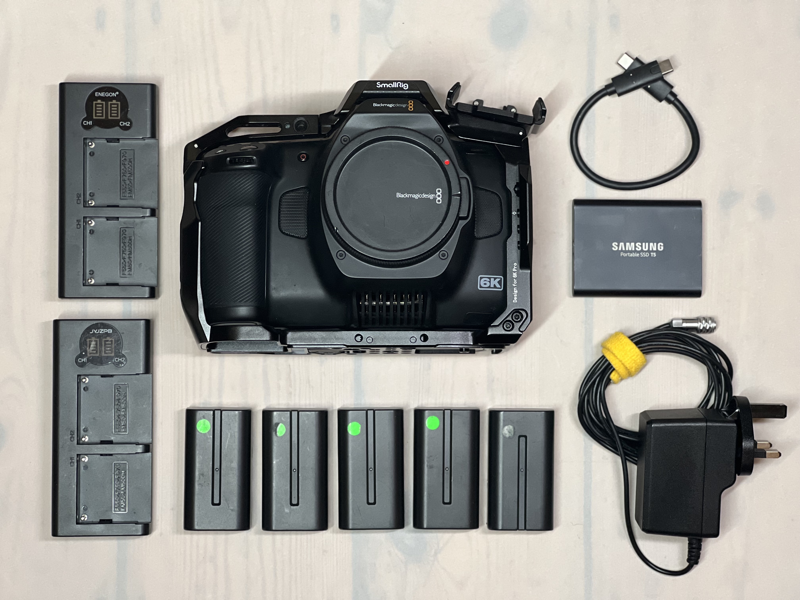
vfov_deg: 19.1
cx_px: 400
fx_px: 1780
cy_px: 300
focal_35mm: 77
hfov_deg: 25.3
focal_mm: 9
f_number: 2.8
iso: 200
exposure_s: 1/33
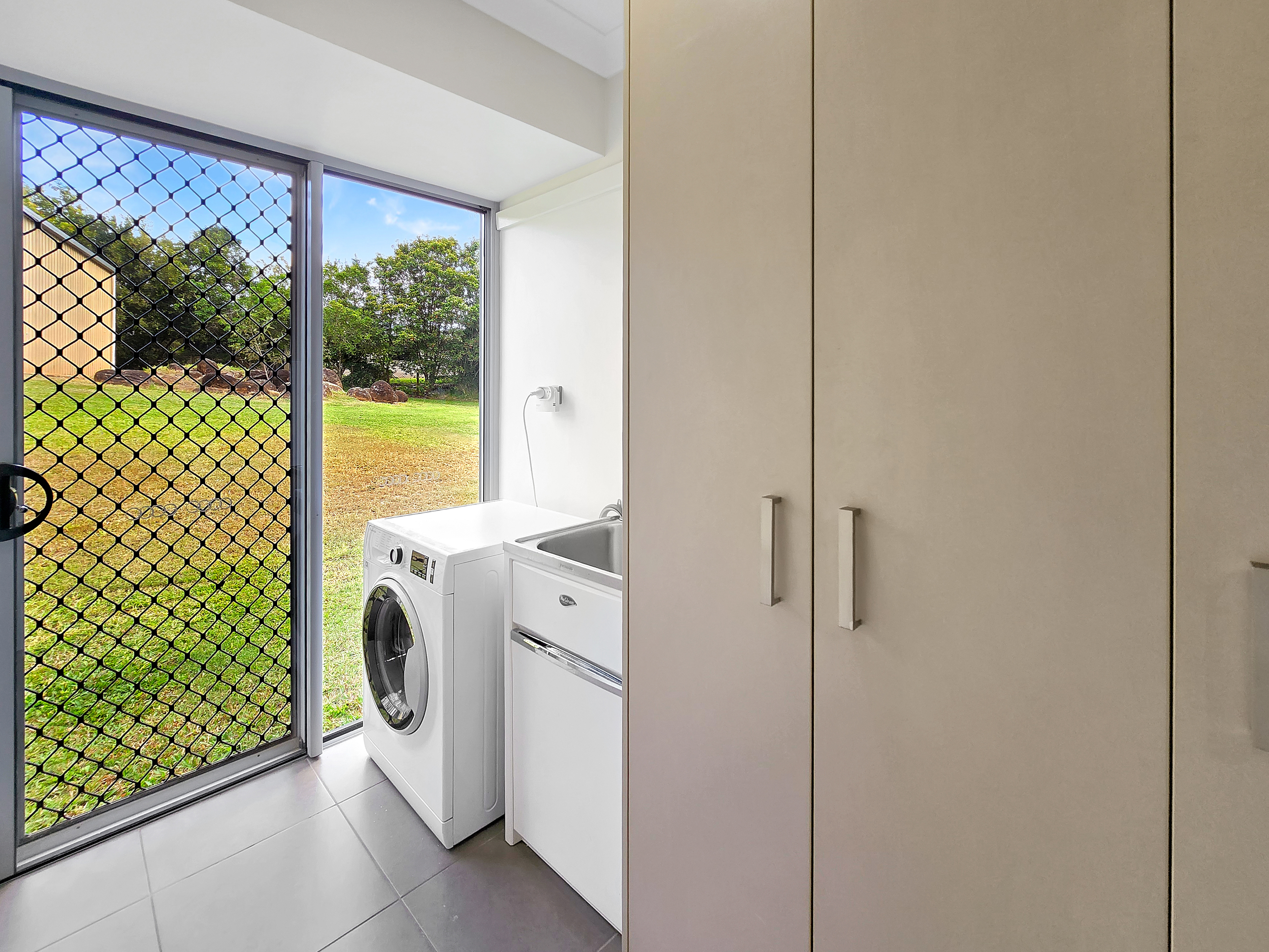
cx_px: 634
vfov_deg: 89.9
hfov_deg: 106.2
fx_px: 477
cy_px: 476
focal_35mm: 13
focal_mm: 2.2
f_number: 2.2
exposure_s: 1/124
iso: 50
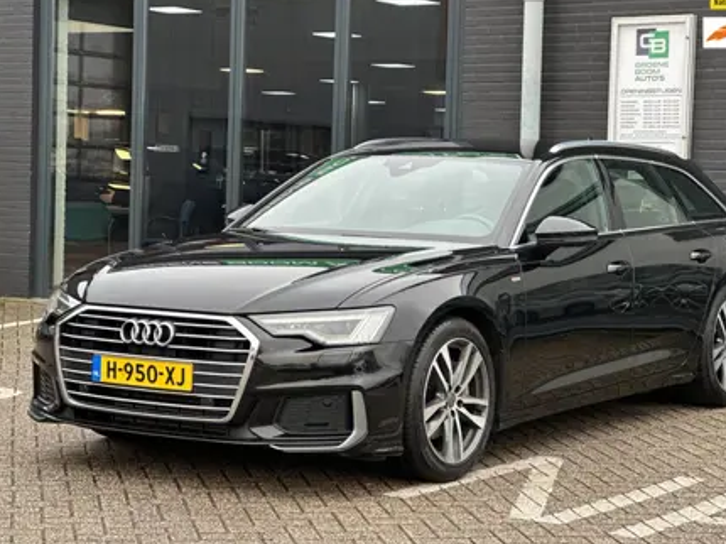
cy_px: 274
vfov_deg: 17.2
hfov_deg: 22.8
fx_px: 1803
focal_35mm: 86
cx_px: 385
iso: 160
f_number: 2.8
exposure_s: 1/121
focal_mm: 9
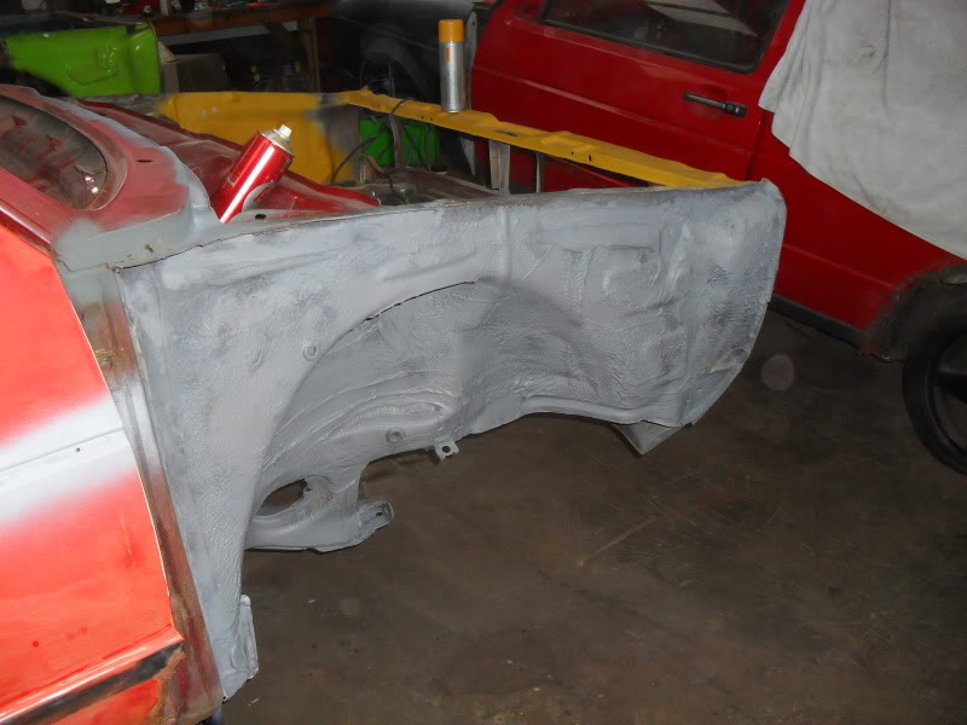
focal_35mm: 35
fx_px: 978
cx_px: 484
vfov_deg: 40.7
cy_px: 362
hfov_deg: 52.6
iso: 200
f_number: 3.2
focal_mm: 6.3
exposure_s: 1/45
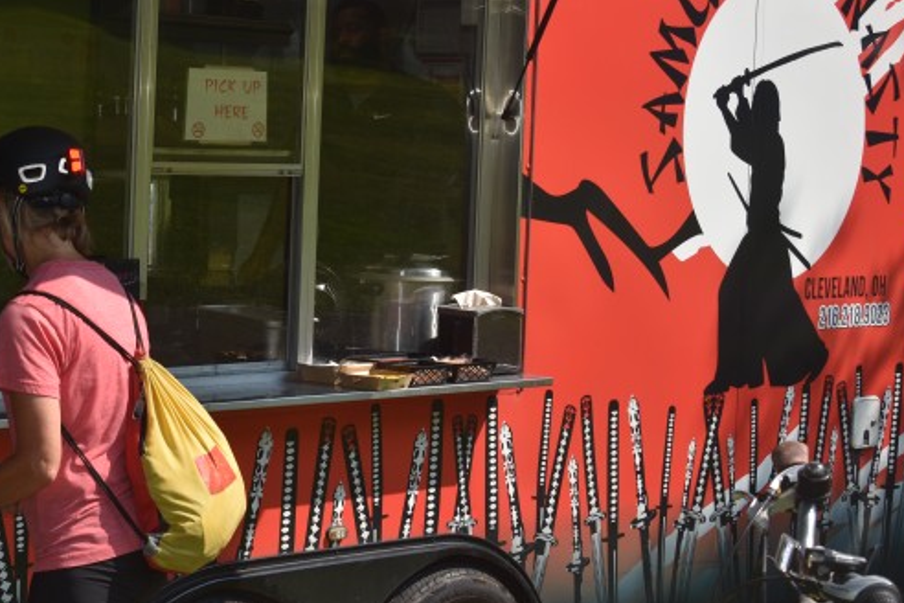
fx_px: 2410
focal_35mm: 96
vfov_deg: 14.2
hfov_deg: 21.2
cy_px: 222
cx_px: 294
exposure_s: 1/250
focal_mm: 42
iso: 100
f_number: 8
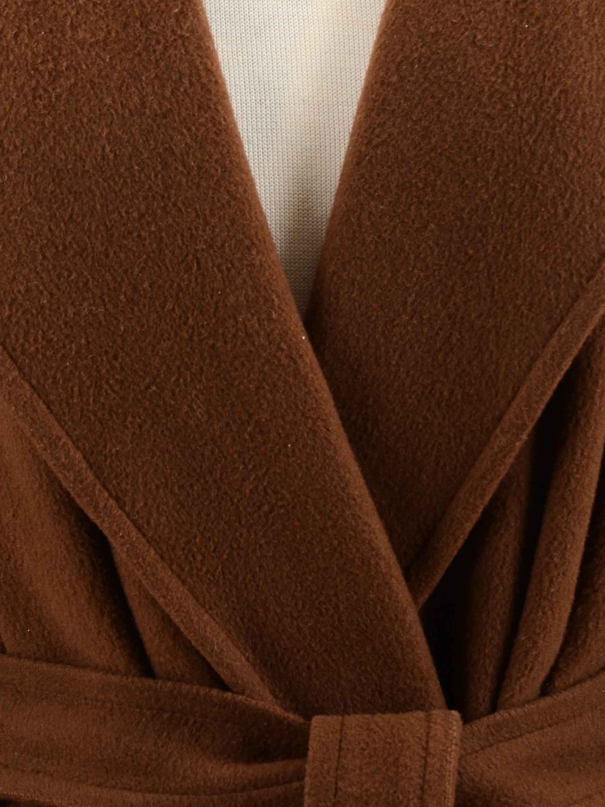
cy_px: 171
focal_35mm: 320
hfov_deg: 4.6
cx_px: 299
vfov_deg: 6.2
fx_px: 7458
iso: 160
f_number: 8
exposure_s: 1/80
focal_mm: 105
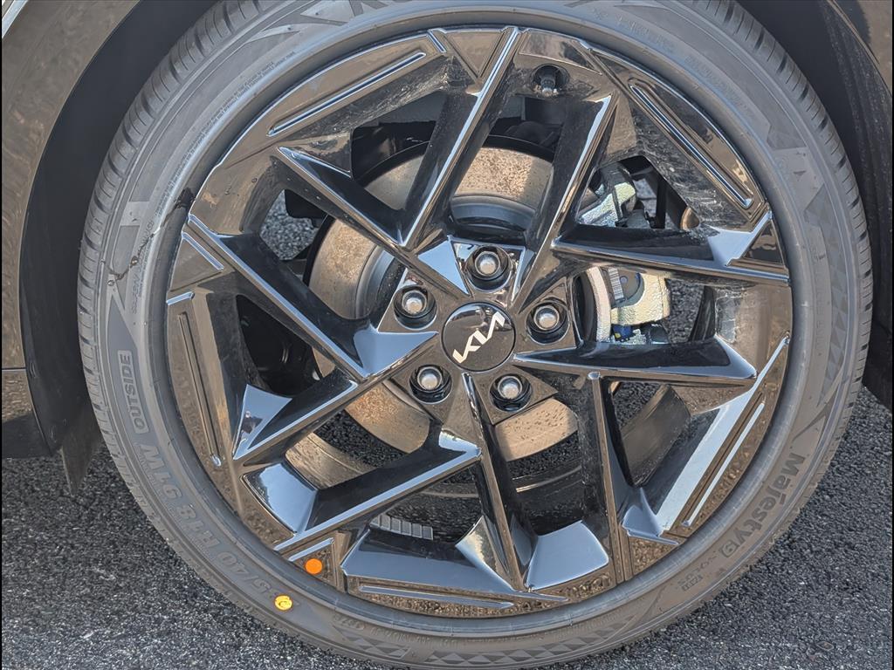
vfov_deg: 29.7
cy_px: 335
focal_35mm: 49
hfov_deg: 38.9
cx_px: 447
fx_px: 1265
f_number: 1.68
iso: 235
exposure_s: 1/769
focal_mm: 6.9
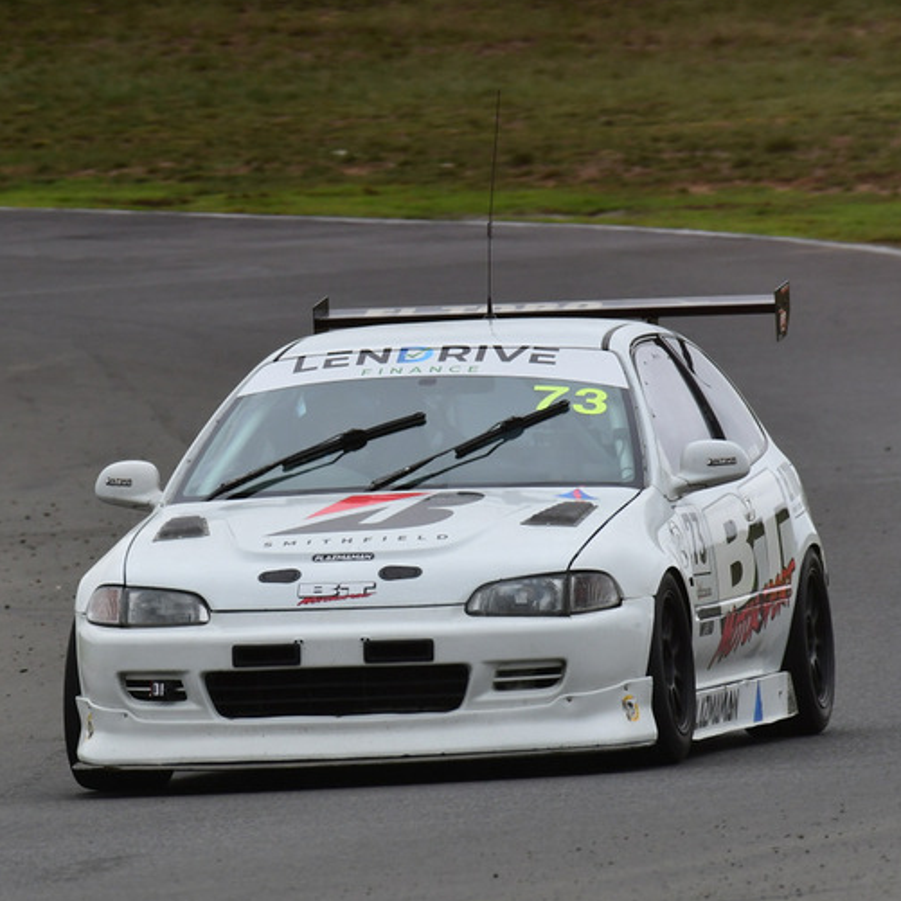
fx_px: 30007
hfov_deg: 1.7
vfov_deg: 1.7
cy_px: 426
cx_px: 243
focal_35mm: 1019
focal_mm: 500
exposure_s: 1/640
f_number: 10
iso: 640
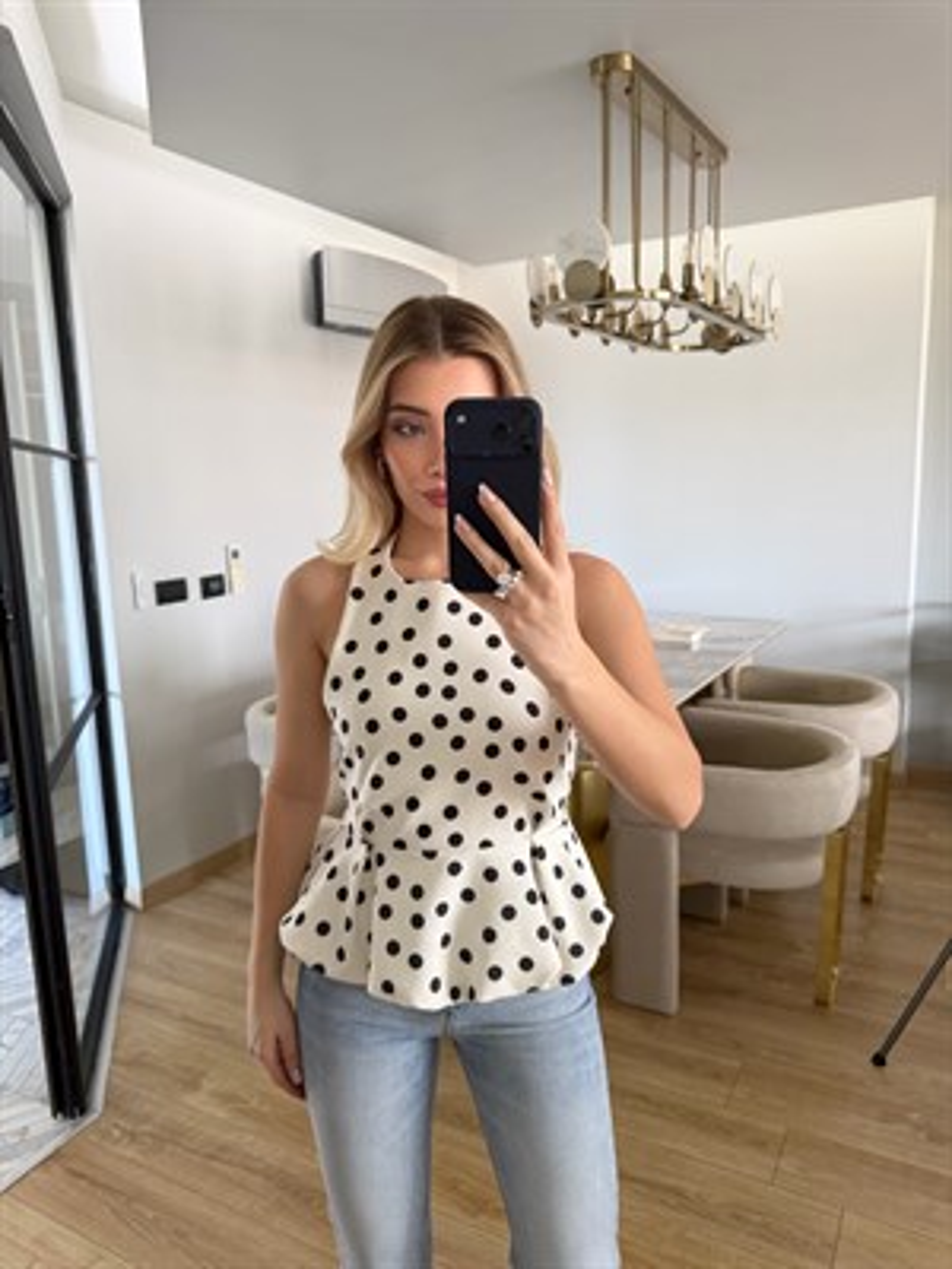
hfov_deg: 56.8
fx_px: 880
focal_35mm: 24
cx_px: 476
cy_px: 634
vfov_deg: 71.6
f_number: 1.78
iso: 200
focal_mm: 6.76
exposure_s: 1/69
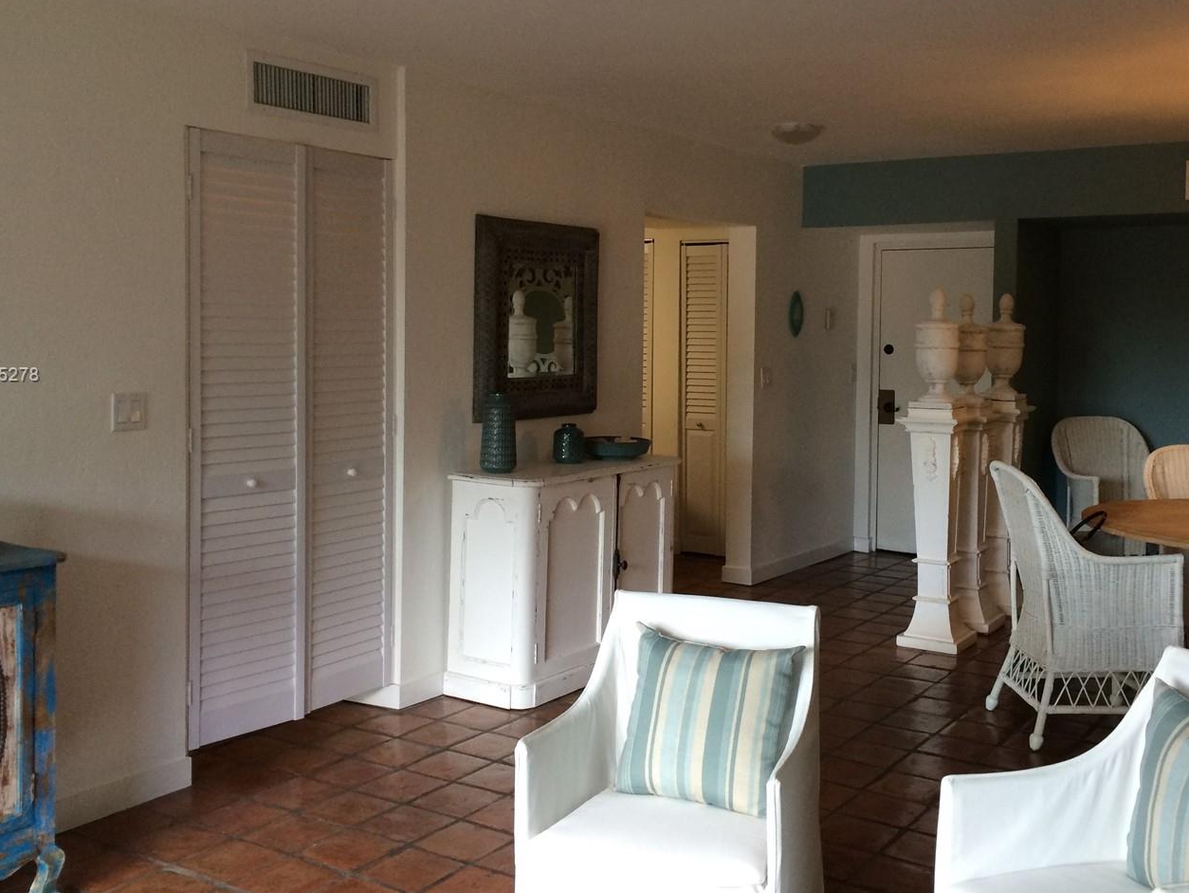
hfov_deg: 50.1
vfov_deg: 38.6
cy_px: 376
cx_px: 648
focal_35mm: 37
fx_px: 1271
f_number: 2.2
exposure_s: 1/30
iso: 50
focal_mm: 4.15
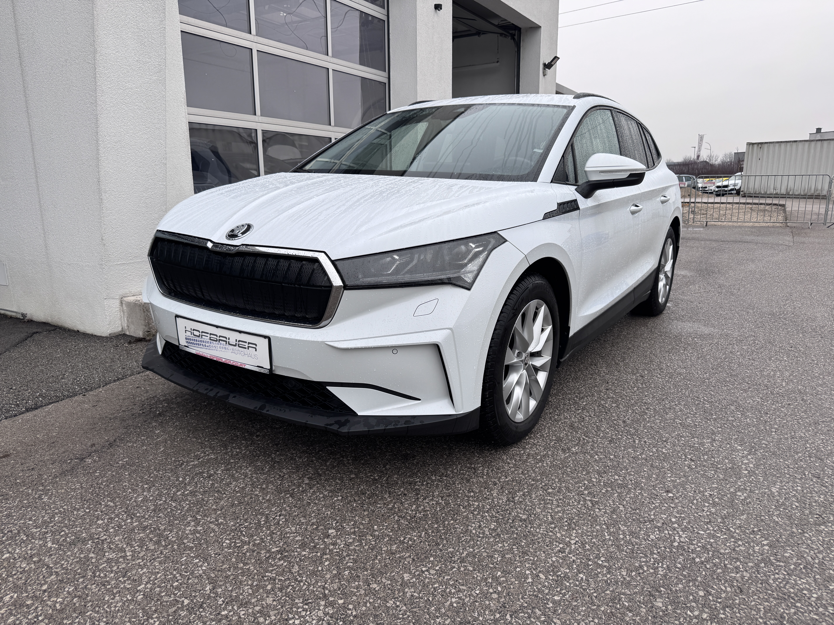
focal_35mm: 24
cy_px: 312
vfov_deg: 56.8
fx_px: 578
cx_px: 417
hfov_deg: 71.6
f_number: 1.78
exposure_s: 1/237
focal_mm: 6.76
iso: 64
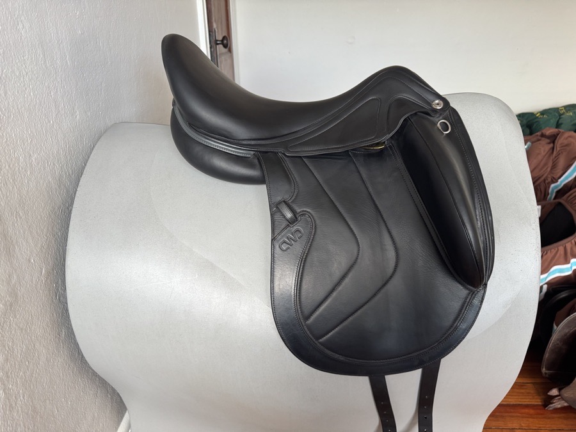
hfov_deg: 71.6
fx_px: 399
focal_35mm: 24
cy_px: 216
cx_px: 288
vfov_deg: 56.8
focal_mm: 6.76
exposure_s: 1/121
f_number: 1.78
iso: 160
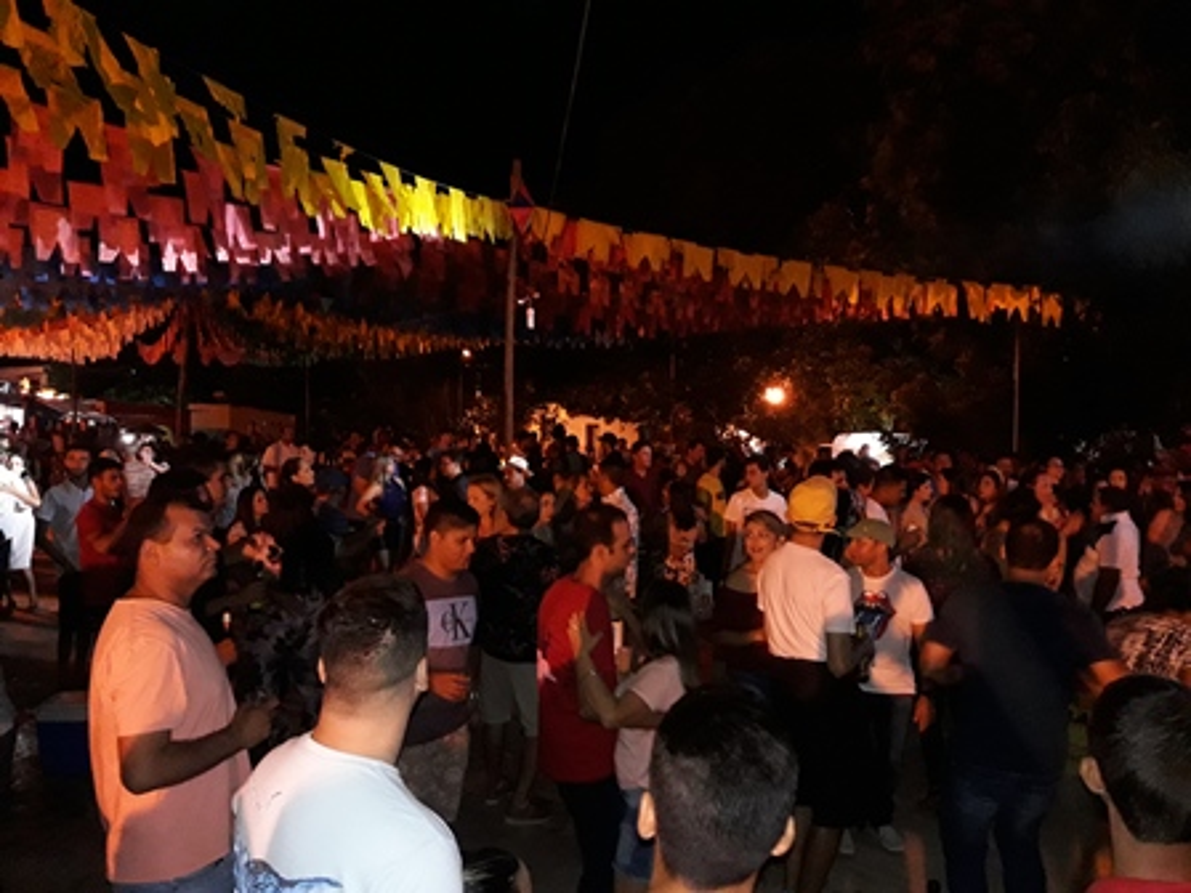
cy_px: 446
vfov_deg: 49.7
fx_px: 963
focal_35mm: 28
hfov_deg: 63.4
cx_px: 596
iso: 400
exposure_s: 1/24
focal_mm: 3.7
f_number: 1.9
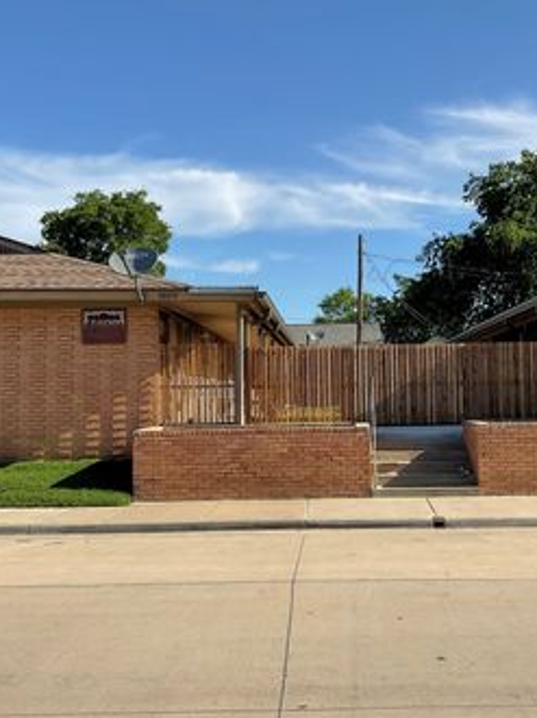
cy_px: 349
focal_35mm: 44
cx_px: 361
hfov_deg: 32.5
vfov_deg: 43.0
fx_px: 911
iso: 16
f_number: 1.8
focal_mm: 3
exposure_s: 1/1912
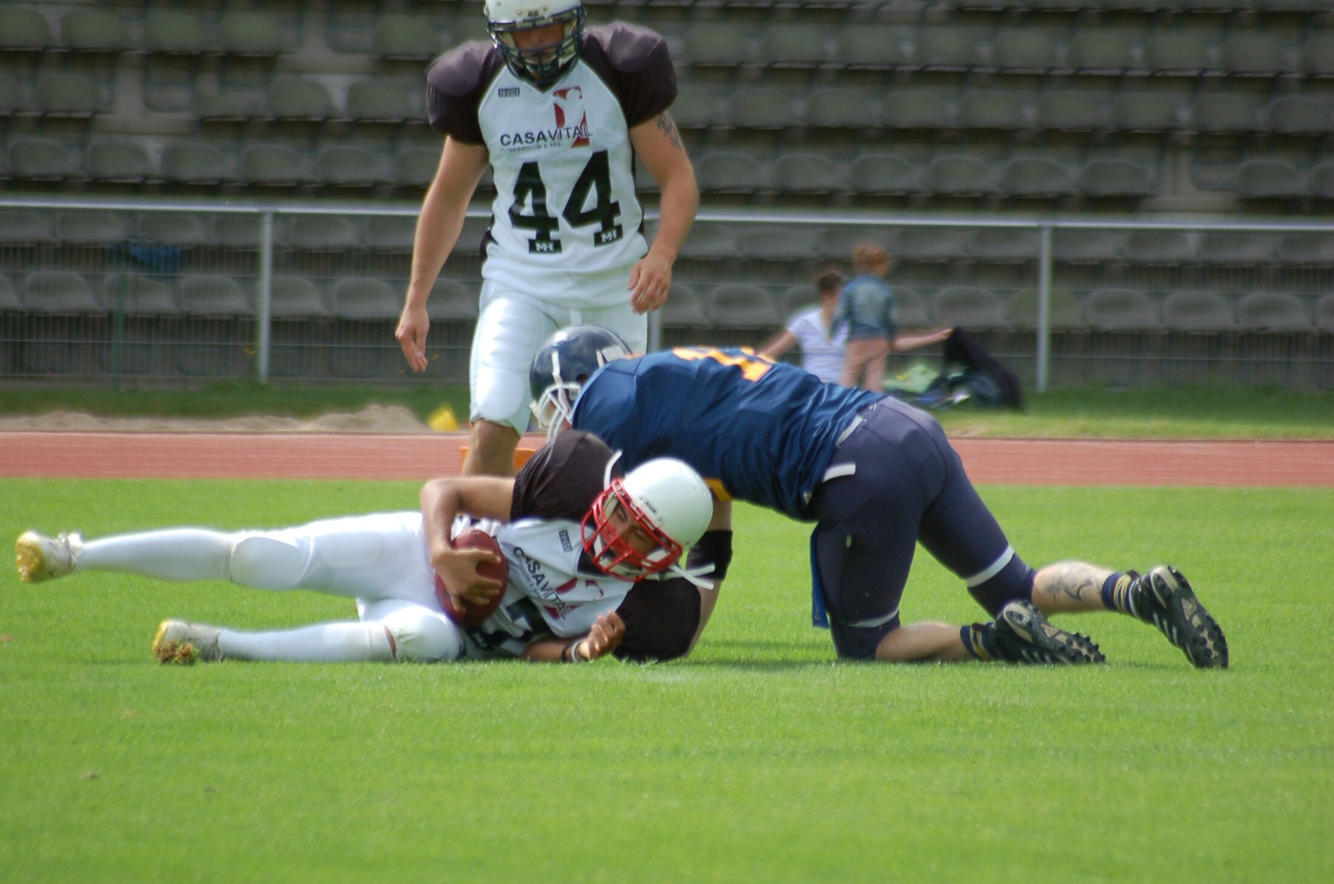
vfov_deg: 3.0
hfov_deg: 4.6
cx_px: 667
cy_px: 442
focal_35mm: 450
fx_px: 16643
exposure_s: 1/800
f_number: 5.6
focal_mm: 300
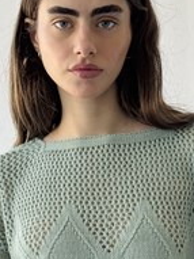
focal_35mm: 134
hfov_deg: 11.0
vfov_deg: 14.5
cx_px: 119
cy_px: 257
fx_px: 1002
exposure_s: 1/160
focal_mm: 6.76
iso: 64
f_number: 1.78
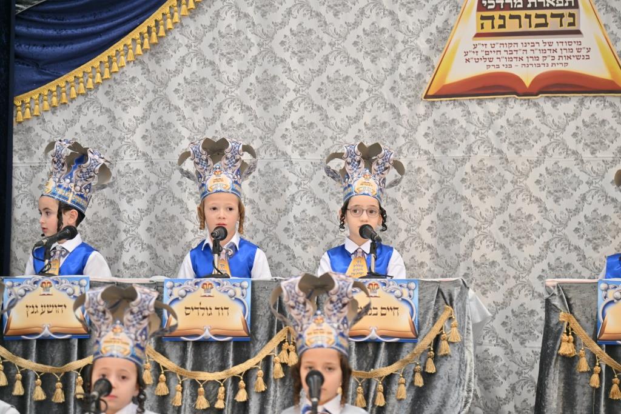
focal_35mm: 120
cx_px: 310
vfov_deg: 11.4
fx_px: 2070
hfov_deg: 17.1
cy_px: 207
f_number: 4
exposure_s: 1/160
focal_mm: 120
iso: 250
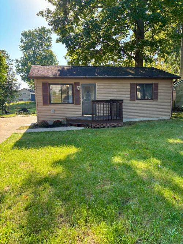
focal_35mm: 26
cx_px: 92
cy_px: 122
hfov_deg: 53.0
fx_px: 183
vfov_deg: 67.3
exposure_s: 1/358
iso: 50
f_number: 1.6
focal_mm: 5.96
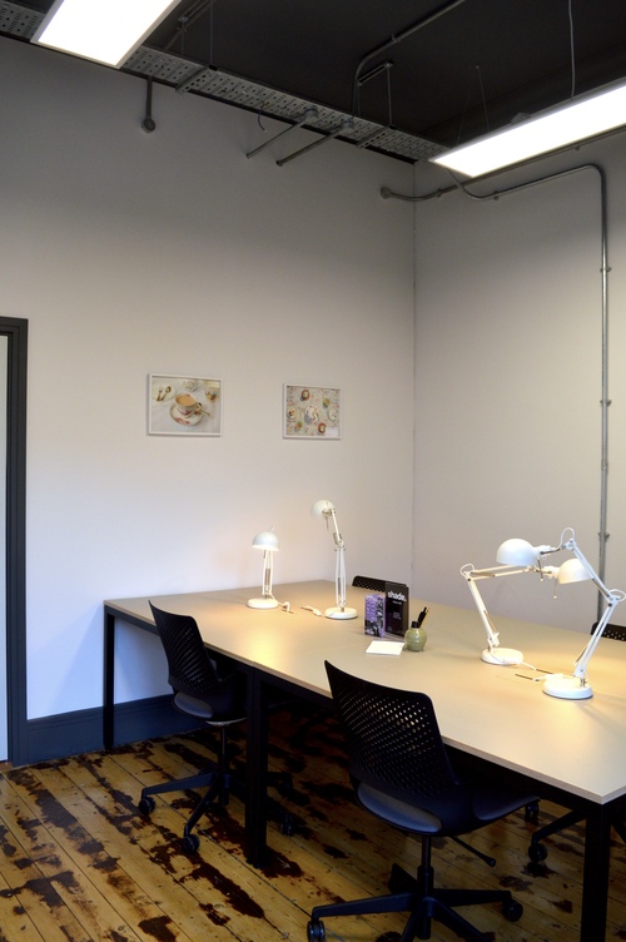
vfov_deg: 67.4
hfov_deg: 47.8
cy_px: 471
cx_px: 313
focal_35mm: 27
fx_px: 705
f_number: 5
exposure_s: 1/100
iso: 400
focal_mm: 18
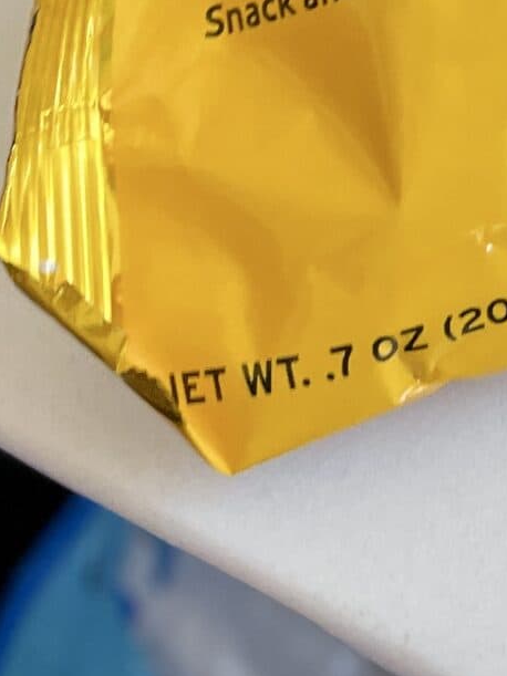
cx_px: 475
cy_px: -656
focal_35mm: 109
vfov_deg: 14.9
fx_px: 2129
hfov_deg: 13.4
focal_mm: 4.2
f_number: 1.6
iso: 160
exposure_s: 1/60
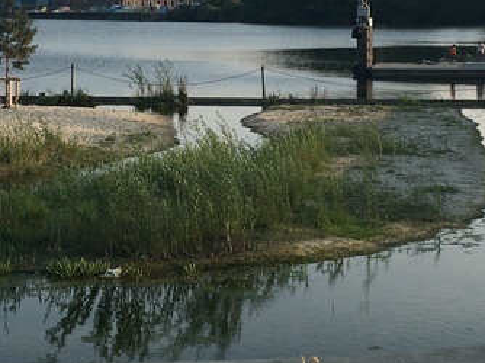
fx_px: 1246
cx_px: 221
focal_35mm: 89
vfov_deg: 16.4
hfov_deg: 22.0
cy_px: 44
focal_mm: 4.15
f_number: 2.2
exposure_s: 1/761
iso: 25
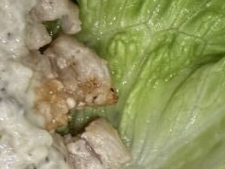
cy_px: 137
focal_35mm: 129
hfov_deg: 14.4
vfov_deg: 11.5
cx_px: 321
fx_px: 839
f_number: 2.2
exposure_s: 1/121
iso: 320
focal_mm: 2.22
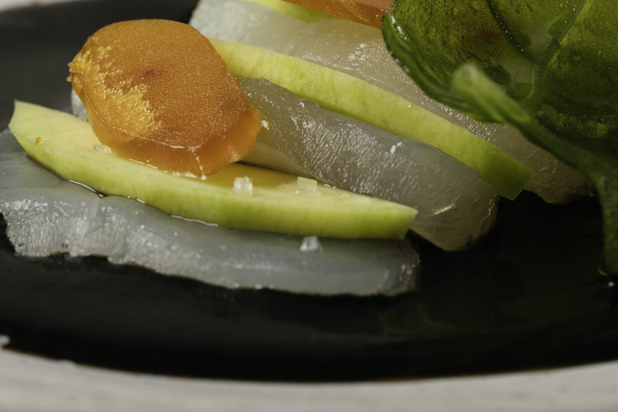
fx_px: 5286
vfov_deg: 4.5
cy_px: 21
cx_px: -3
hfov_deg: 6.7
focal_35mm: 308
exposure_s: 1/200
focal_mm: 105
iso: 100
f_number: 9
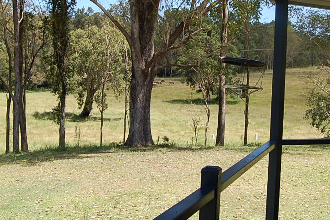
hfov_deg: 33.9
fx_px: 541
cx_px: 166
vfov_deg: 22.7
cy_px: 57
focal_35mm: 59
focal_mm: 19
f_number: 8
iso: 200
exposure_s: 1/250
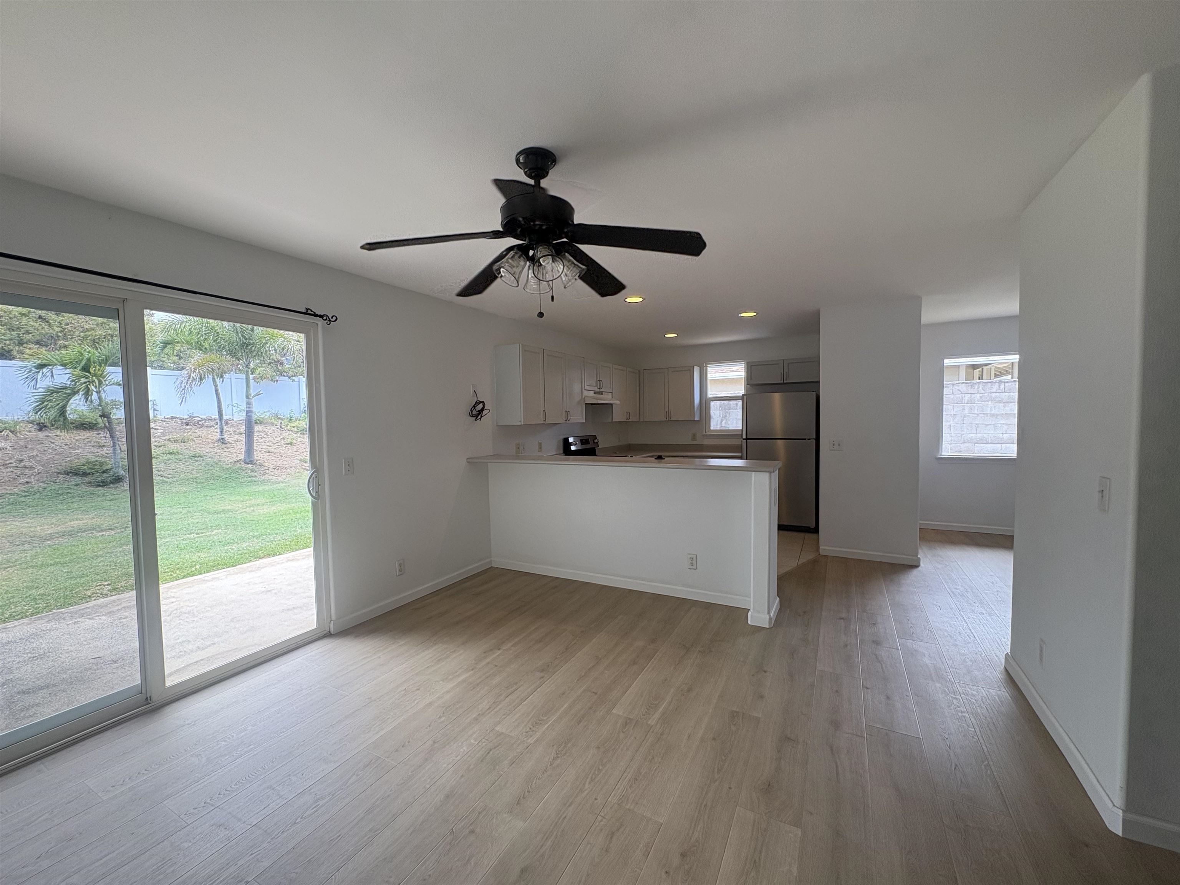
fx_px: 477
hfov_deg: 102.1
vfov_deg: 85.7
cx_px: 590
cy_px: 442
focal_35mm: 14
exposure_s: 1/120
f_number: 2.2
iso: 100
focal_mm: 2.22
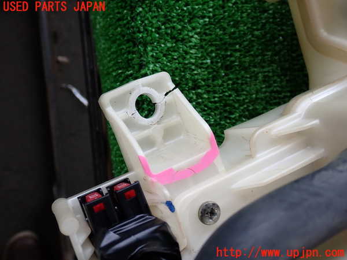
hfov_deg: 51.4
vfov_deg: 39.7
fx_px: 361
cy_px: 130
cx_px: 174
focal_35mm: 36
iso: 100
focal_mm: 6.37
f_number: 3.5
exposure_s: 1/80
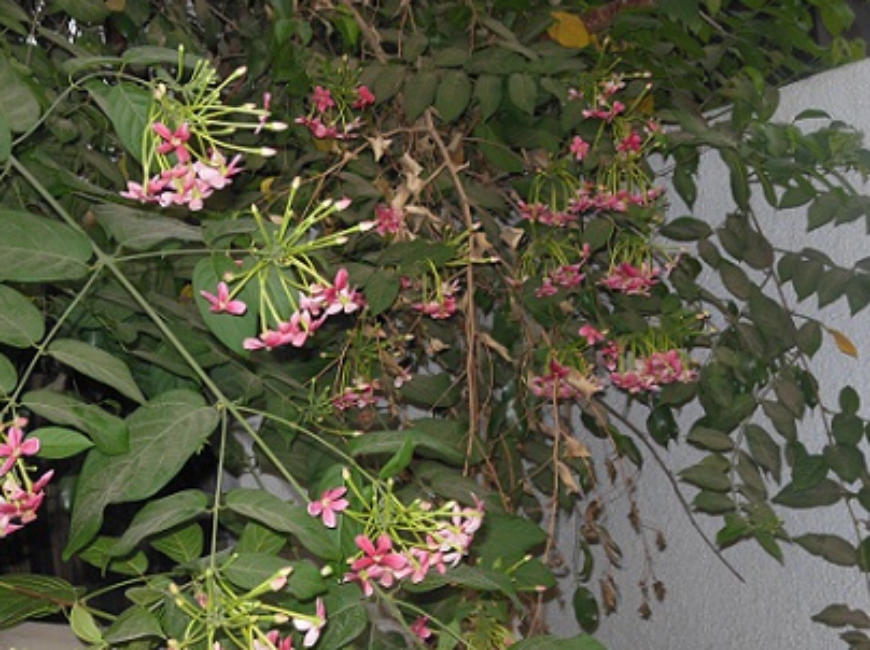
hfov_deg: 36.9
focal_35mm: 52
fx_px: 1305
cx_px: 433
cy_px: 334
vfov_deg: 28.0
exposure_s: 1/60
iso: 200
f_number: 4
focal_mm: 8.9
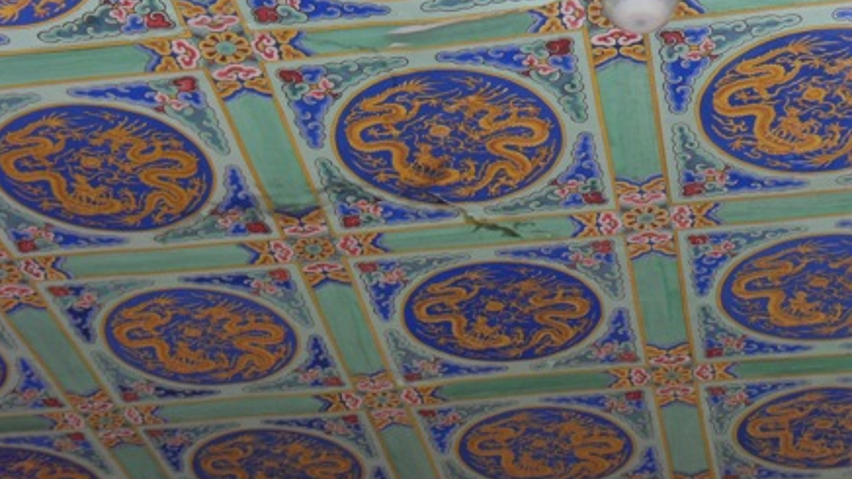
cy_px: 262
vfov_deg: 13.7
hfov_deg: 24.2
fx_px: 1988
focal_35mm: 88
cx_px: 424
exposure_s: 1/60
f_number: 4.2
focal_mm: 13.7
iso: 400
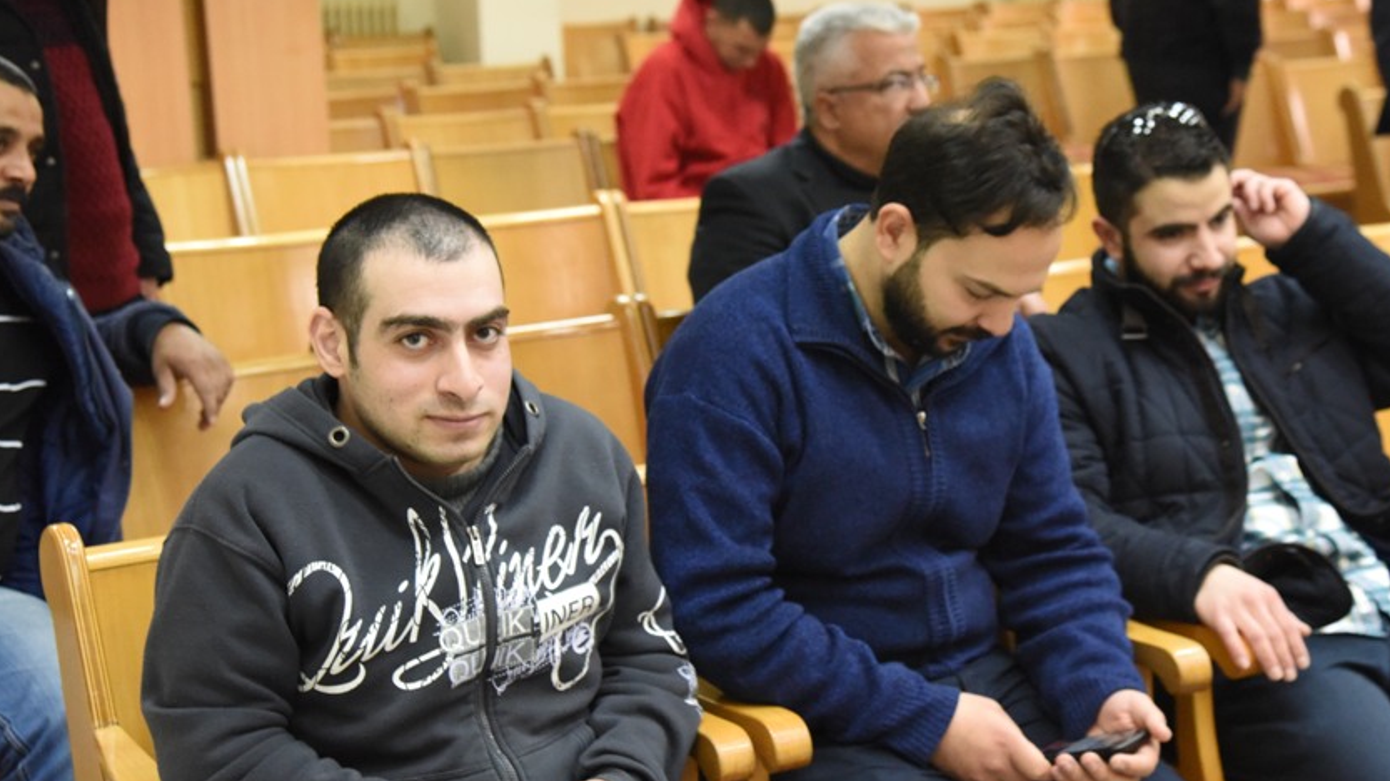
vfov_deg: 18.0
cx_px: 818
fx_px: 2469
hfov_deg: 31.4
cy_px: 405
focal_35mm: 67
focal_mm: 52
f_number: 5
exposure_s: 1/100
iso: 6400
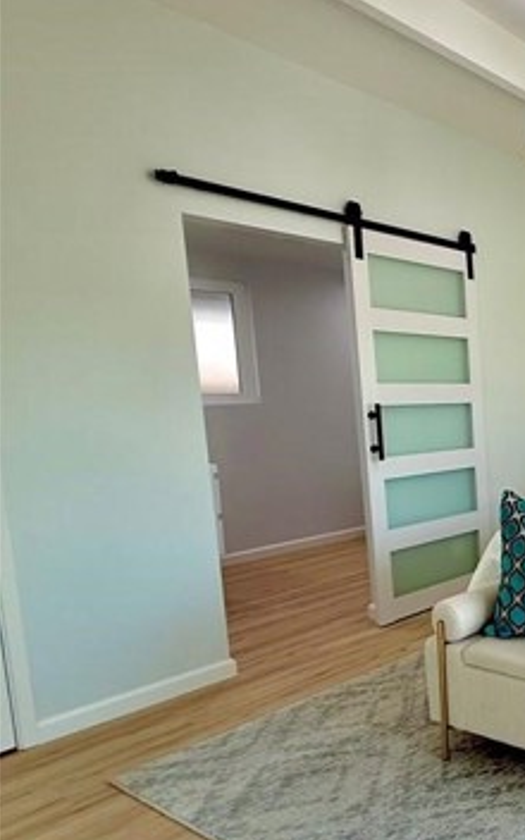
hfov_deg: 30.0
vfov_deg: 68.3
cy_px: 453
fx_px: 618
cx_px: 761
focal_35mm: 27
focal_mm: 2.22
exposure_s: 1/120
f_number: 2.2
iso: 64
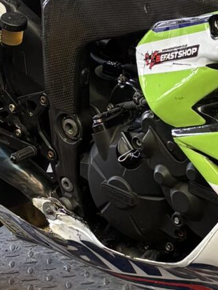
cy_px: 106
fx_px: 1344
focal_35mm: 160
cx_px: 321
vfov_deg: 12.3
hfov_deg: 9.1
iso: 125
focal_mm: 5.96
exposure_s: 1/121
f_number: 1.6
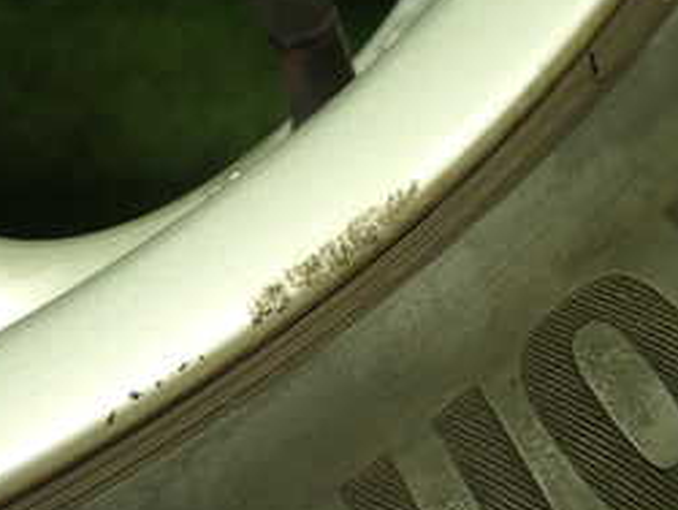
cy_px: 312
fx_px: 1176
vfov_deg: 24.4
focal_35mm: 60
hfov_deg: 31.8
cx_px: 214
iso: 200
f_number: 2
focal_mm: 4.5
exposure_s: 1/60
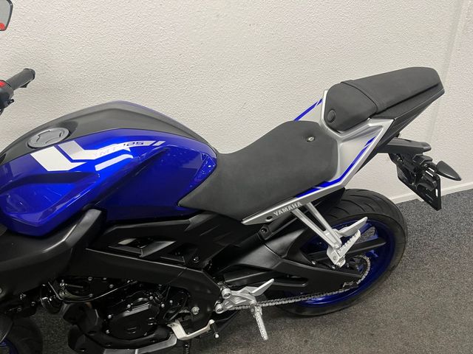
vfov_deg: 53.1
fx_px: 355
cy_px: 177
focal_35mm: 26
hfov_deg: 67.3
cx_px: 236
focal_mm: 5.1
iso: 100
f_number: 1.6
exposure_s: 1/50
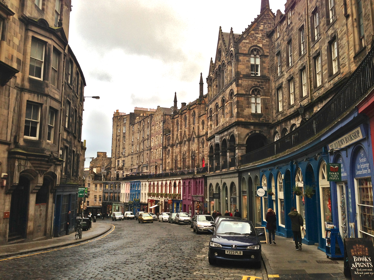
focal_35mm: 33
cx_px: 187
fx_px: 357
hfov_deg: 55.4
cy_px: 140
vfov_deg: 42.9
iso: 50
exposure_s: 1/129
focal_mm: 4.13
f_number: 2.4
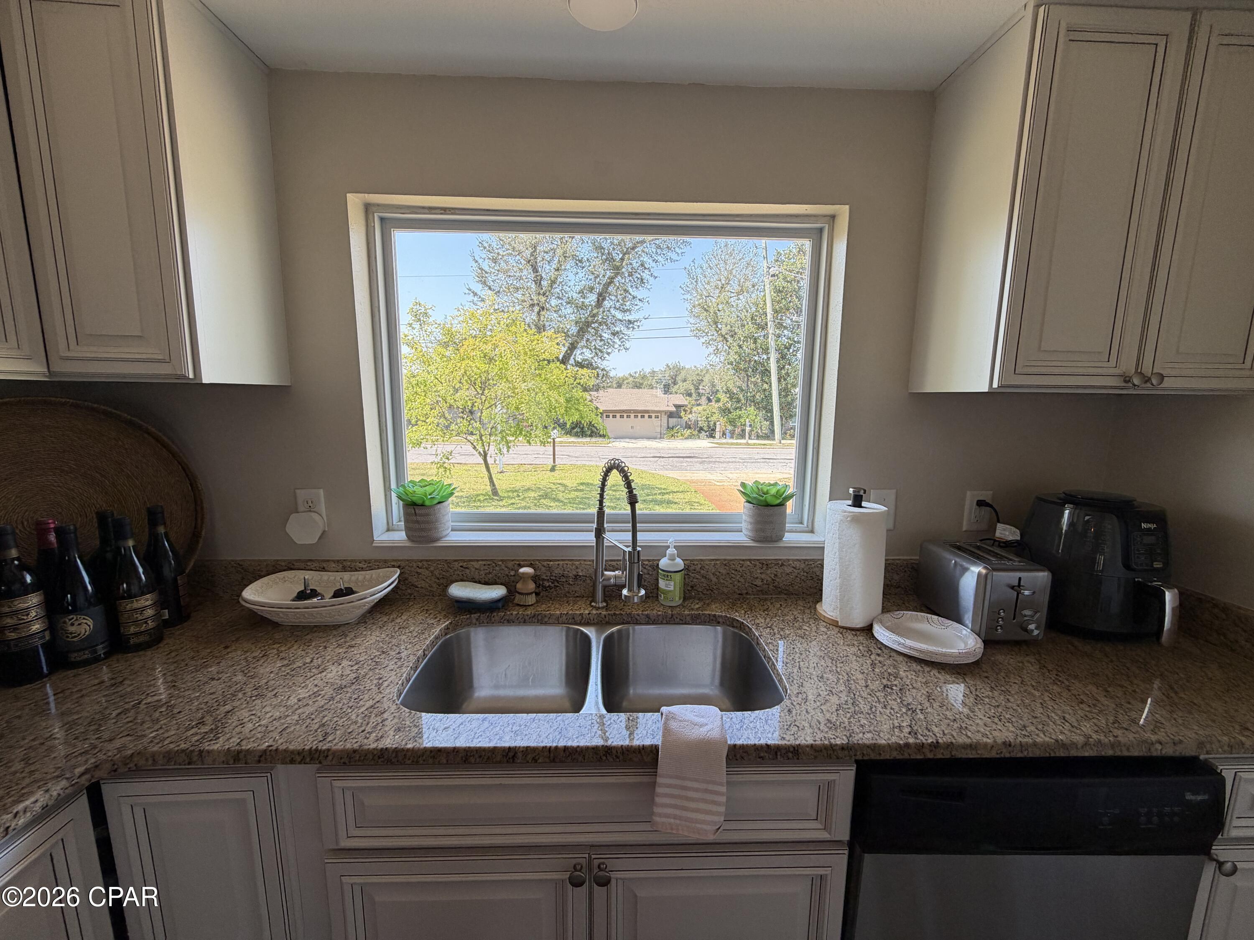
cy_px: 470
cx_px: 627
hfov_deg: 102.1
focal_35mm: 14
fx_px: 507
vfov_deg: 85.7
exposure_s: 1/128
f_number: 2.2
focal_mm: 2.22
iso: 50
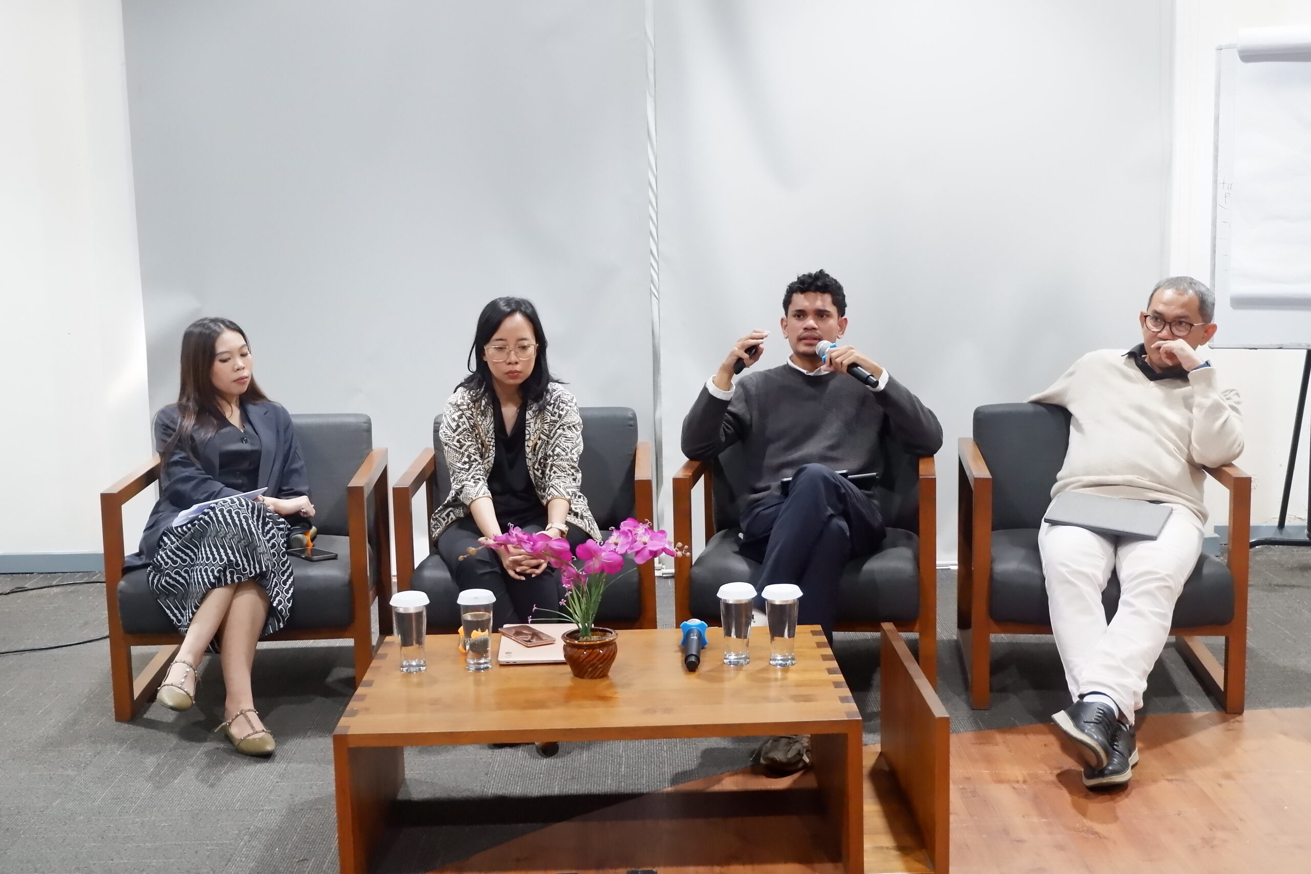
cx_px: 656
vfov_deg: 31.9
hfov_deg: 46.4
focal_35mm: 42
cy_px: 437
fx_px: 1529
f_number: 4.5
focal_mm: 28.2
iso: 3200
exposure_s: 1/40
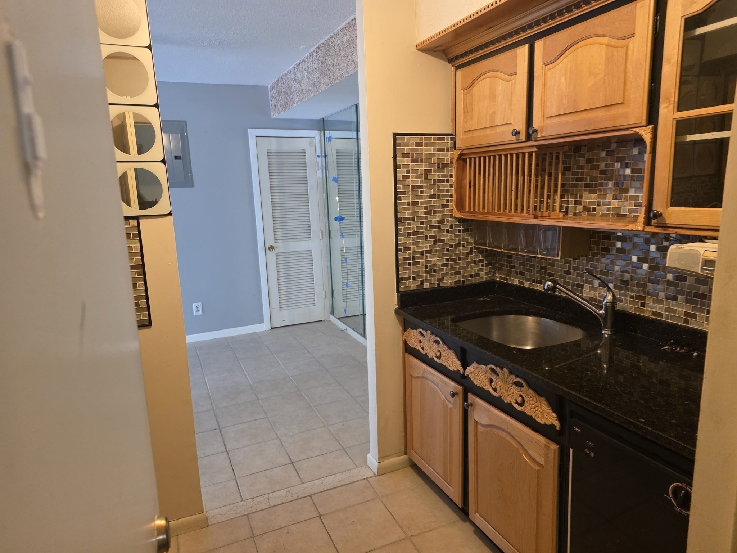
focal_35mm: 23
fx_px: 490
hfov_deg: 73.9
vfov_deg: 58.9
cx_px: 368
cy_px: 276
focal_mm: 6.25
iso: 640
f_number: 1.7
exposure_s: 1/120
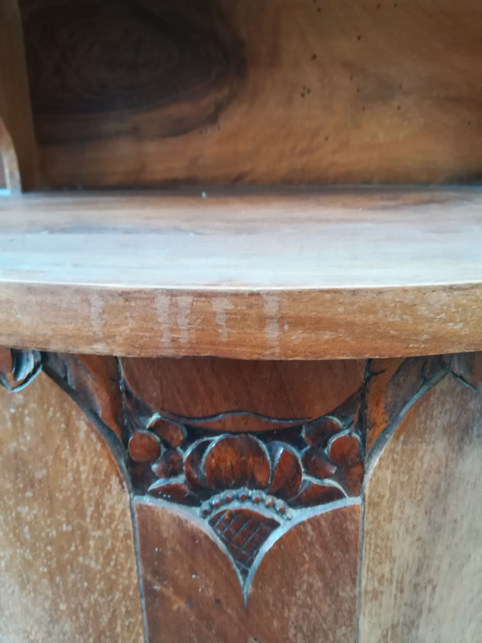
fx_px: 483
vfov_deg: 67.3
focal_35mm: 26
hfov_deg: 53.1
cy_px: 322
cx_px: 241
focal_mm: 3.83
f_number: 2.2
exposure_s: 1/33.3
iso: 320
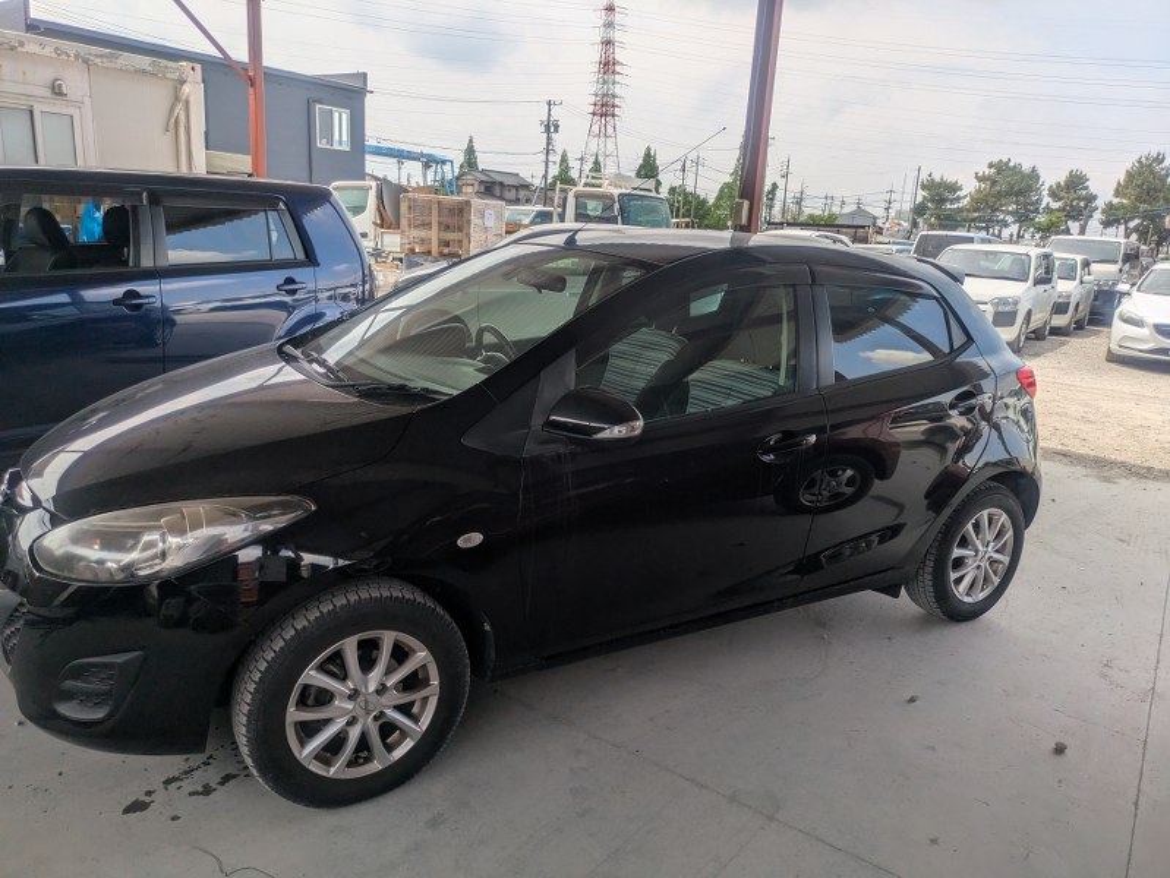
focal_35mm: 25
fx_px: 845
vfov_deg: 54.9
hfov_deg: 69.4
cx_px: 585
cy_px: 439
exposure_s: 1/1420
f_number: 1.89
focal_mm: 5.43
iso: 43
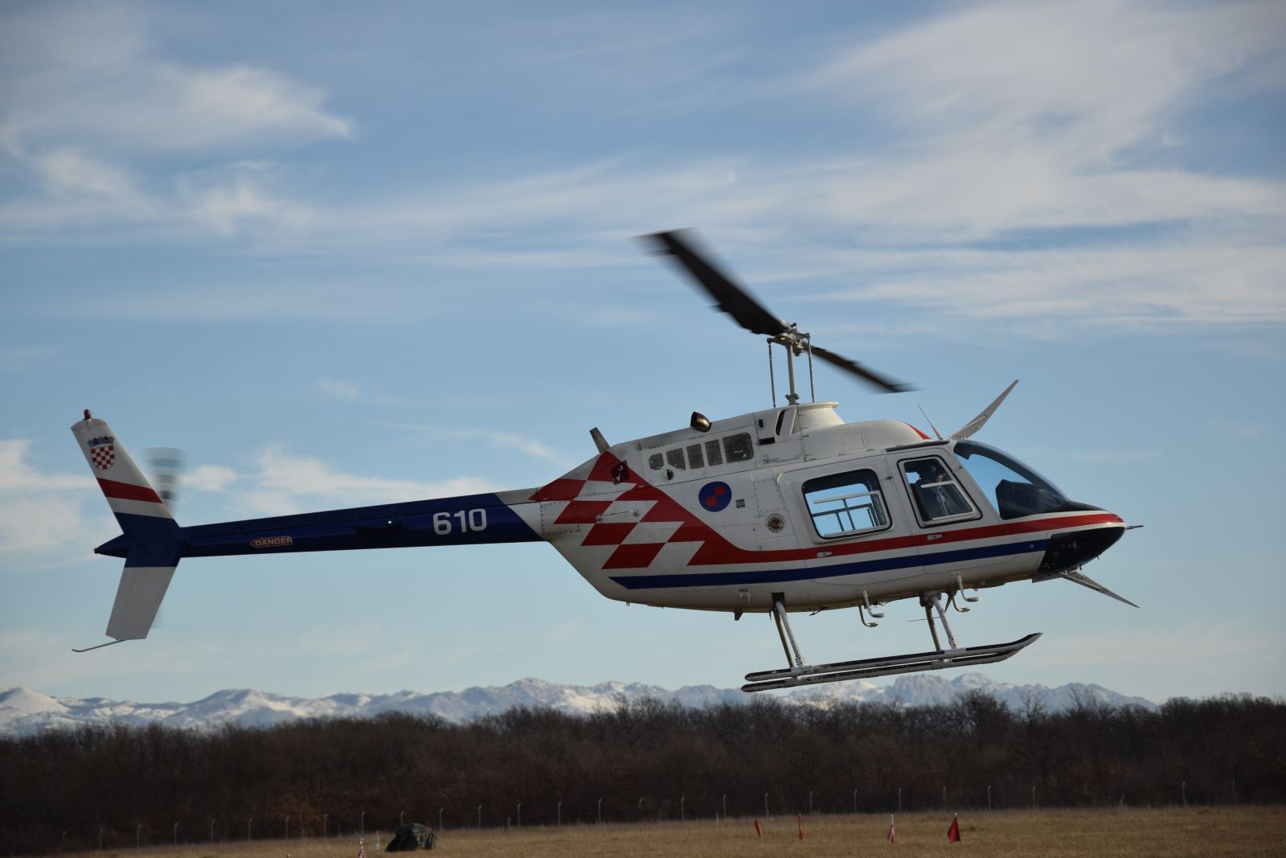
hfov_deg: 16.1
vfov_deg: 10.8
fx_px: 4555
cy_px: 429
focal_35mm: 128
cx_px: 643
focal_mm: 85
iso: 100
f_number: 6.3
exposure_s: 1/640
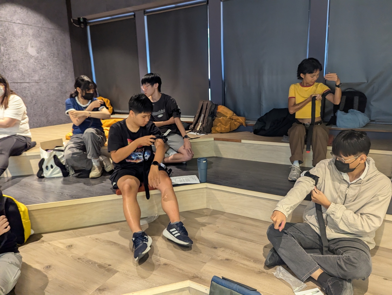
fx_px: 272
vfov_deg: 56.9
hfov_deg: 71.5
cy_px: 148
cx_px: 196
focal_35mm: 24
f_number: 1.85
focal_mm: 6.81
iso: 851
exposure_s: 1/120
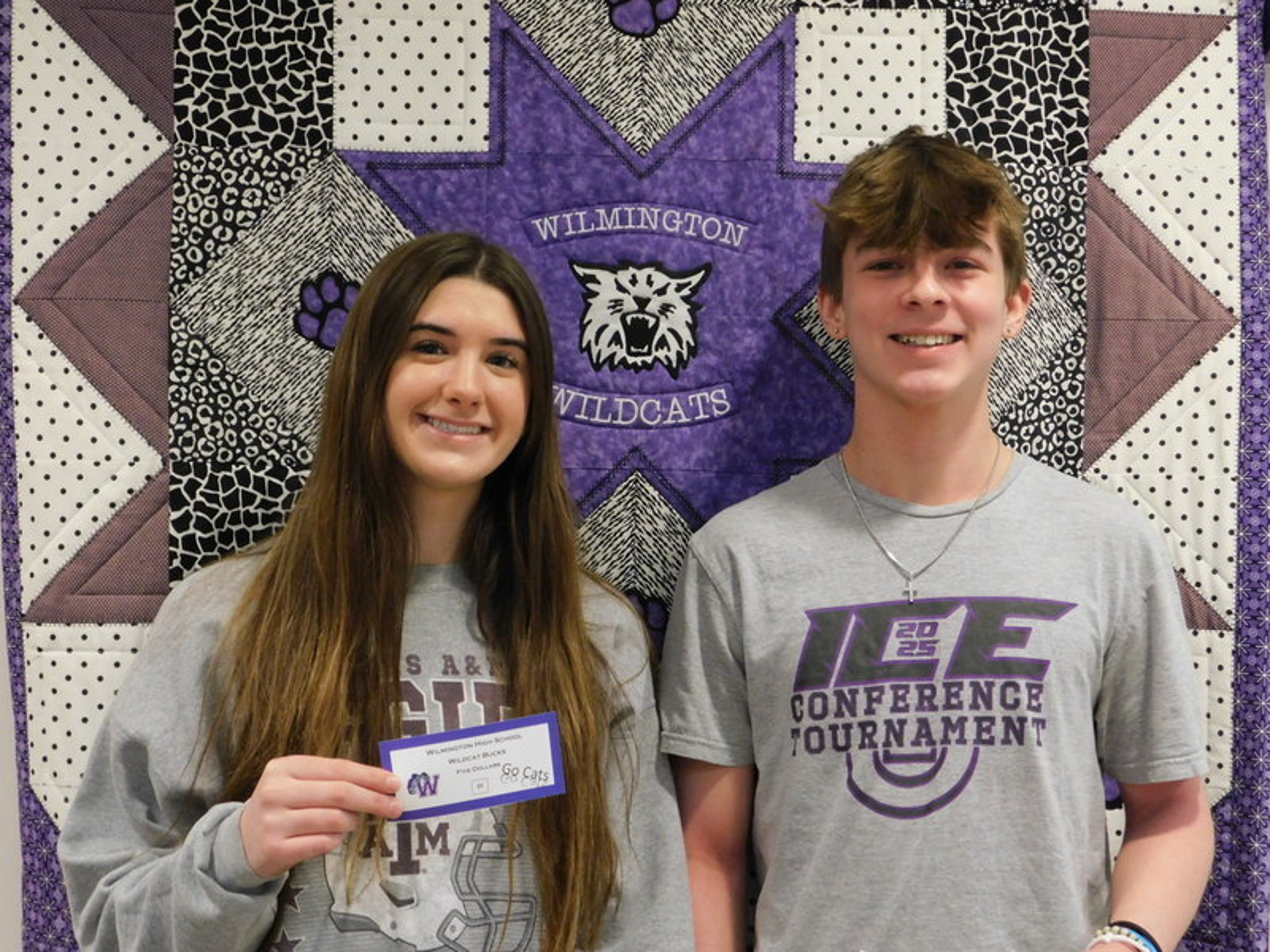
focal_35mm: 59
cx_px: 635
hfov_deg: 32.7
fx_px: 2165
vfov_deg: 24.8
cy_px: 476
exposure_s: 1/15
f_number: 4
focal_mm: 10.4
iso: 400
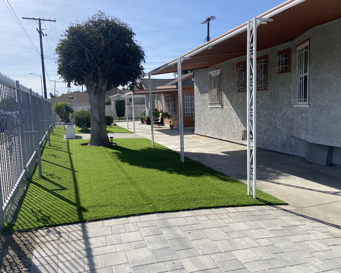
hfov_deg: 62.2
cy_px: 134
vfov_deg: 51.5
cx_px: 176
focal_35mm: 28
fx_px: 283
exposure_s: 1/2755
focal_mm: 4.25
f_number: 1.8
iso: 32
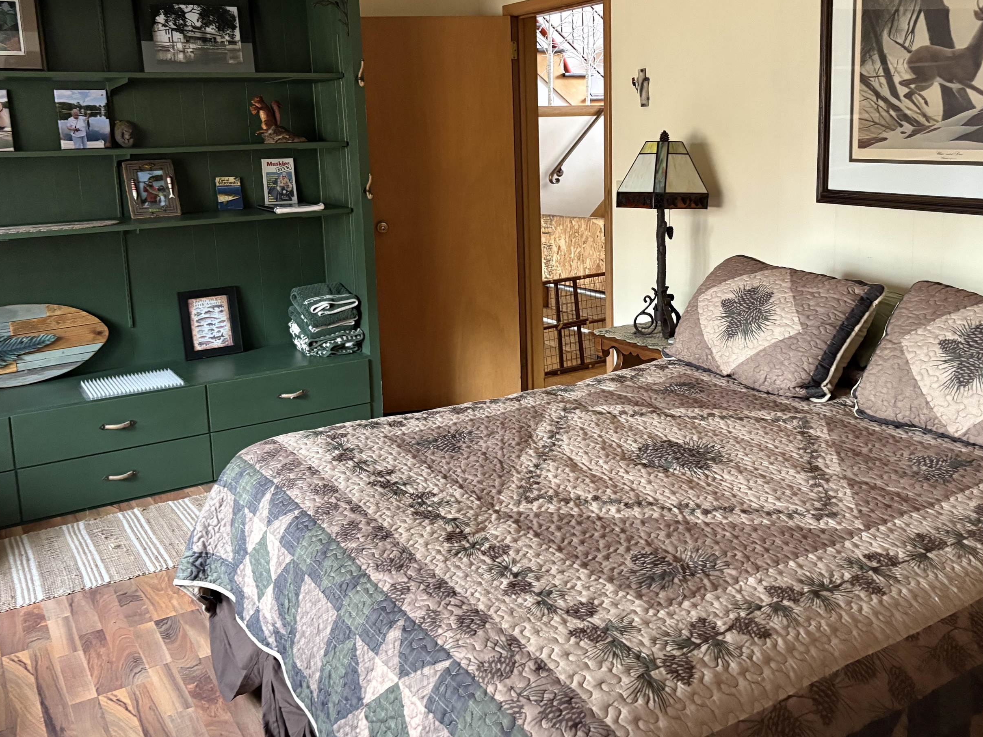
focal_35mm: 33
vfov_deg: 42.6
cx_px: 501
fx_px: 937
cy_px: 276
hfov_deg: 55.3
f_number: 1.6
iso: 500
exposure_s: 1/40
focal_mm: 5.96
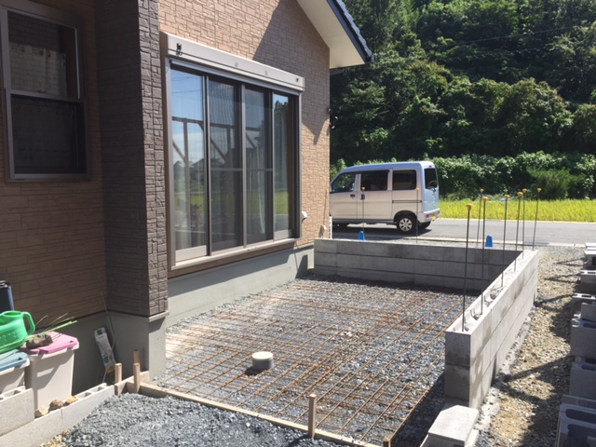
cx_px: 298
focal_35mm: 29
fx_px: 499
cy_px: 224
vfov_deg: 48.2
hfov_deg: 61.7
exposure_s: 1/1099
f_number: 2.2
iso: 32
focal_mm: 4.15
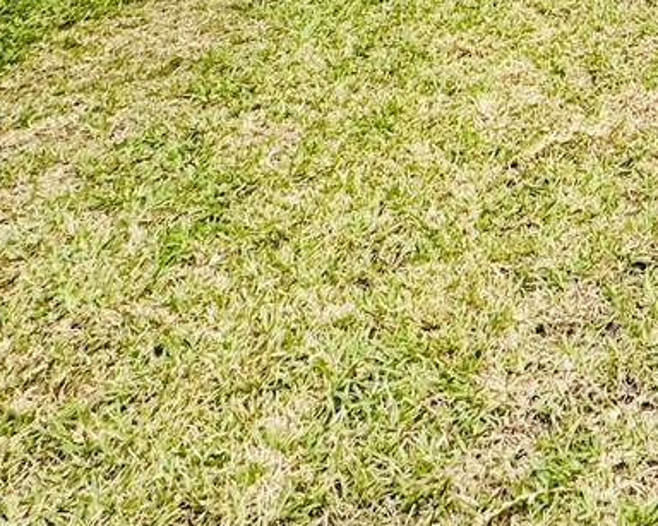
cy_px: -485
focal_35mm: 57
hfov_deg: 29.4
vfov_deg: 18.7
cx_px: 747
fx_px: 1110
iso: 40
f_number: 2.2
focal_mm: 2.22
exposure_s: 1/218
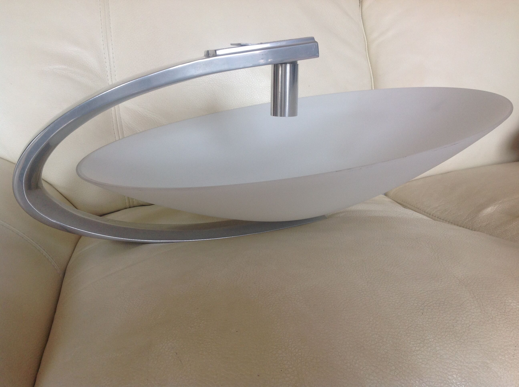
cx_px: 260
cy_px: 194
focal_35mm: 35
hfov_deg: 52.7
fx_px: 524
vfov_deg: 40.6
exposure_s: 1/24
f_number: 2.4
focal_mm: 4.28
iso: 64
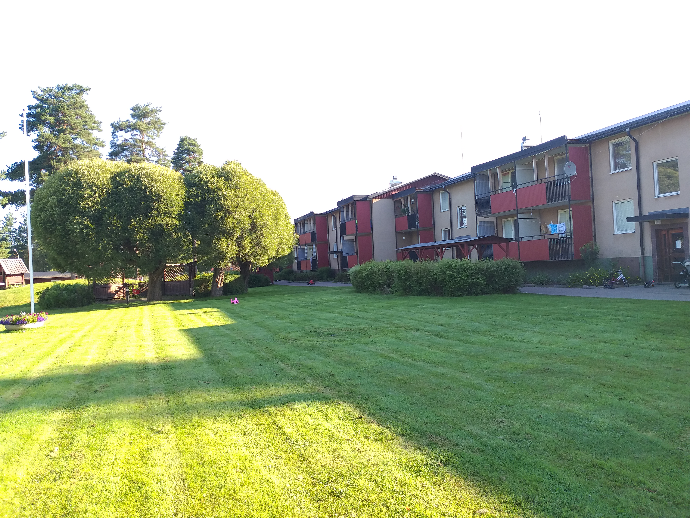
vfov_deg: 53.1
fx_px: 518
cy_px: 259
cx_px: 345
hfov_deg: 67.3
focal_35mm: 26
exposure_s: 1/240
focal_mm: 3.93
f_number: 1.7
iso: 40
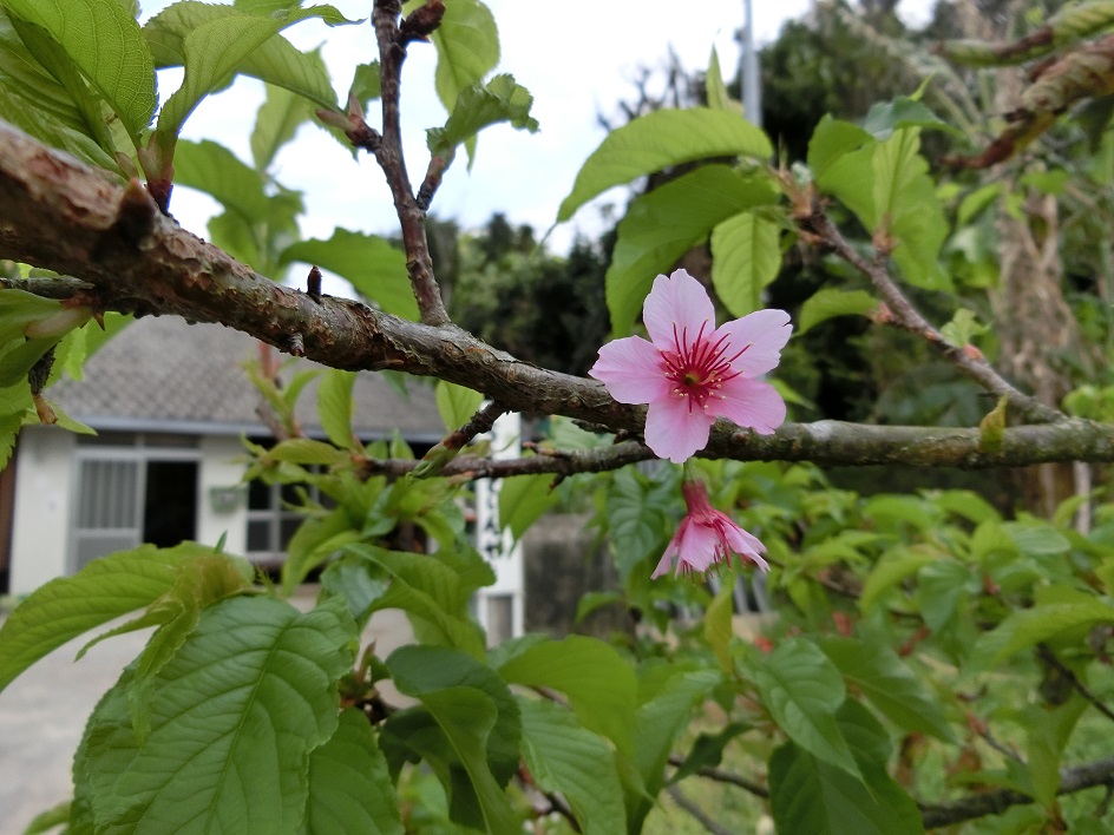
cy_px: 418
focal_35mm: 25
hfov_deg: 69.4
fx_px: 805
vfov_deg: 54.9
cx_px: 557
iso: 160
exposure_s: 1/500
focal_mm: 4.5
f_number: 3.5
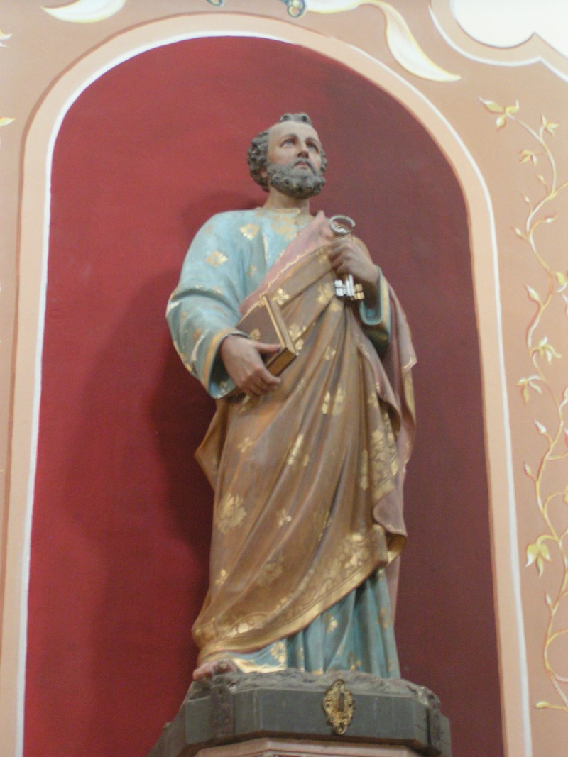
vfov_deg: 22.8
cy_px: 378
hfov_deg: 17.2
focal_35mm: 86
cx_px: 284
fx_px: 1882
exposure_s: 1/6
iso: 200
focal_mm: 13.2
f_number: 3.2
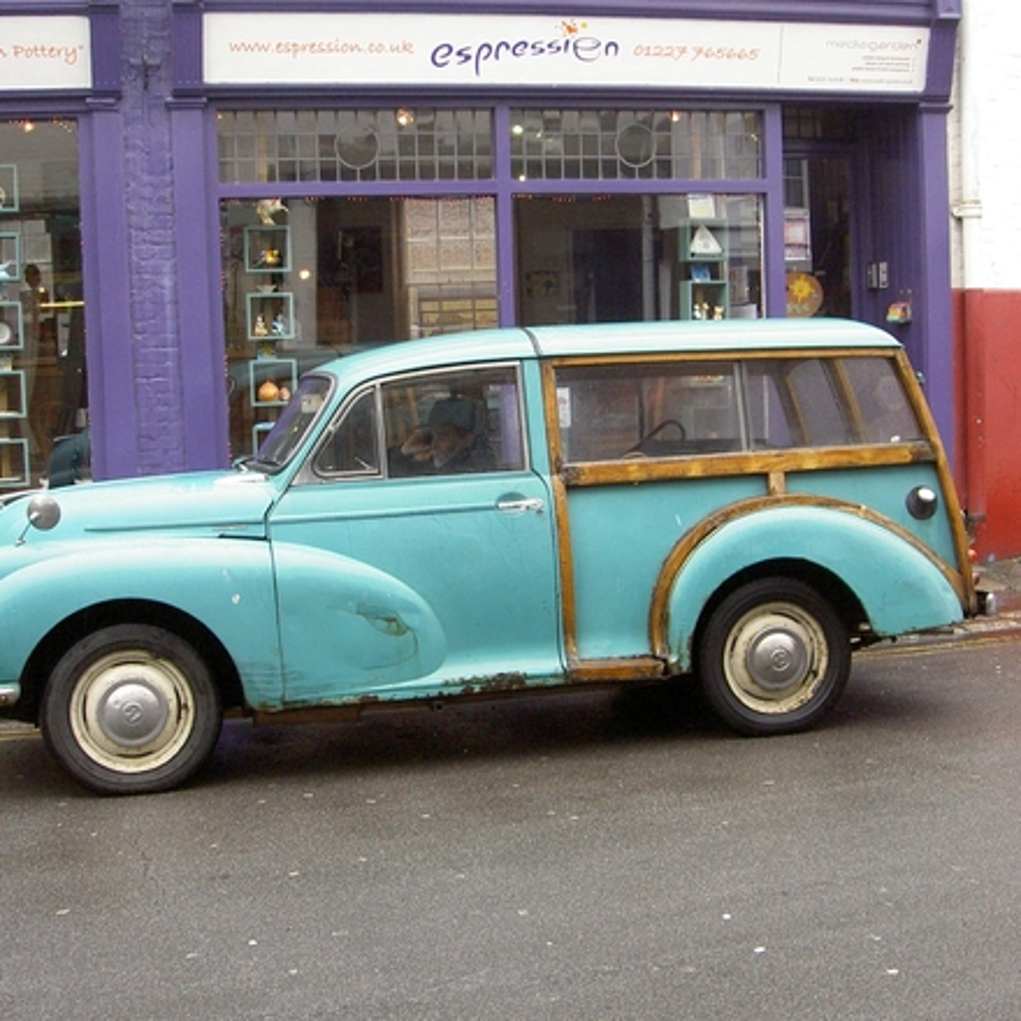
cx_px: 485
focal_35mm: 47
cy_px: 517
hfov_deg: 36.1
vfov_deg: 36.1
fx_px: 1568
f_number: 4.7
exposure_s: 1/100
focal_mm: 8
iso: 200
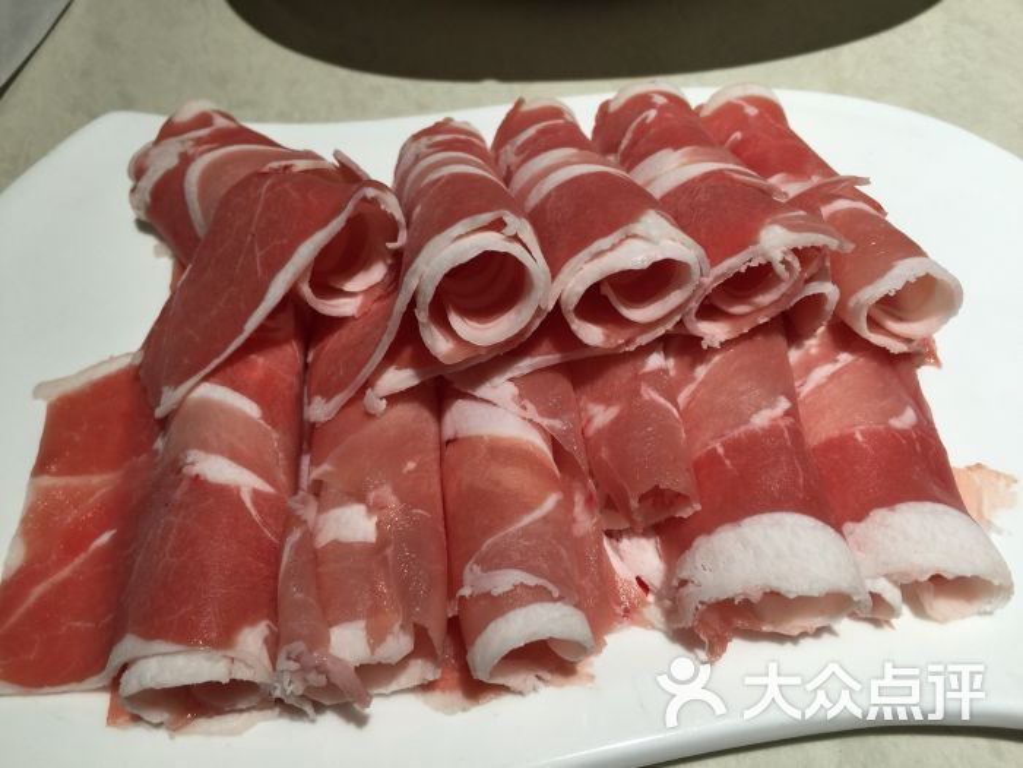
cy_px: 384
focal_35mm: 29
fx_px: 857
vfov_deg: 48.2
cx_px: 512
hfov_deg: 61.7
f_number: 2.2
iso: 32
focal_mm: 4.15
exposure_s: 1/33
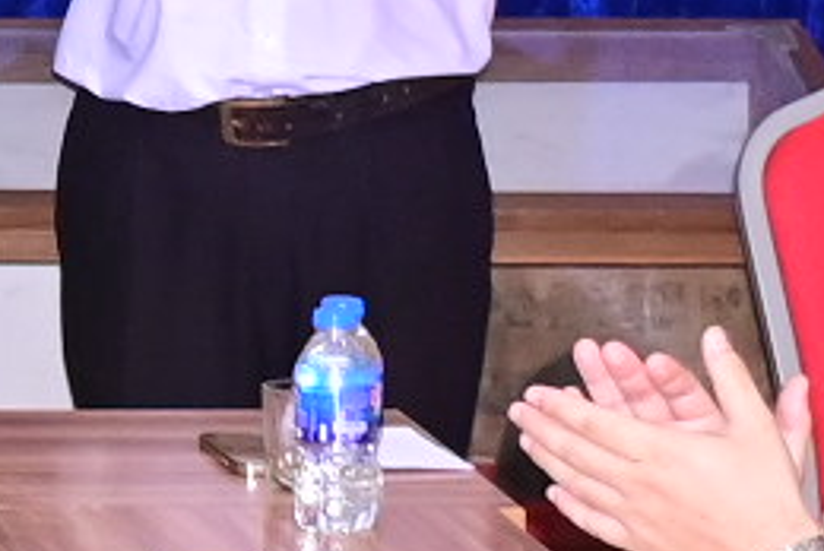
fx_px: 5889
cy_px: -367
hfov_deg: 7.6
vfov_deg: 5.3
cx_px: -948
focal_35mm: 257
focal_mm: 23
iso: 1250
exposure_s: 1/200
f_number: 3.8
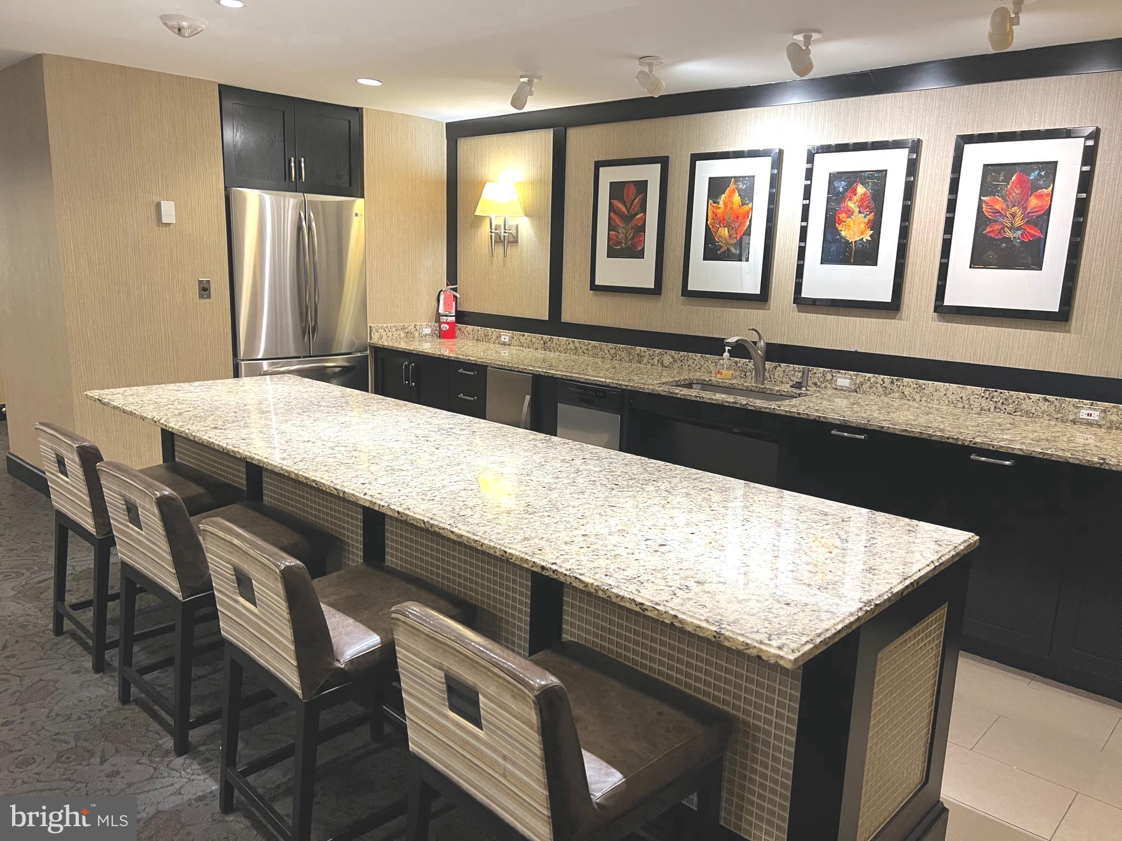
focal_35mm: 26
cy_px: 420
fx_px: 843
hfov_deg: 67.3
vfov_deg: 53.1
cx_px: 561
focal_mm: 5.7
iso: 125
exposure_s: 1/60
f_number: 1.5
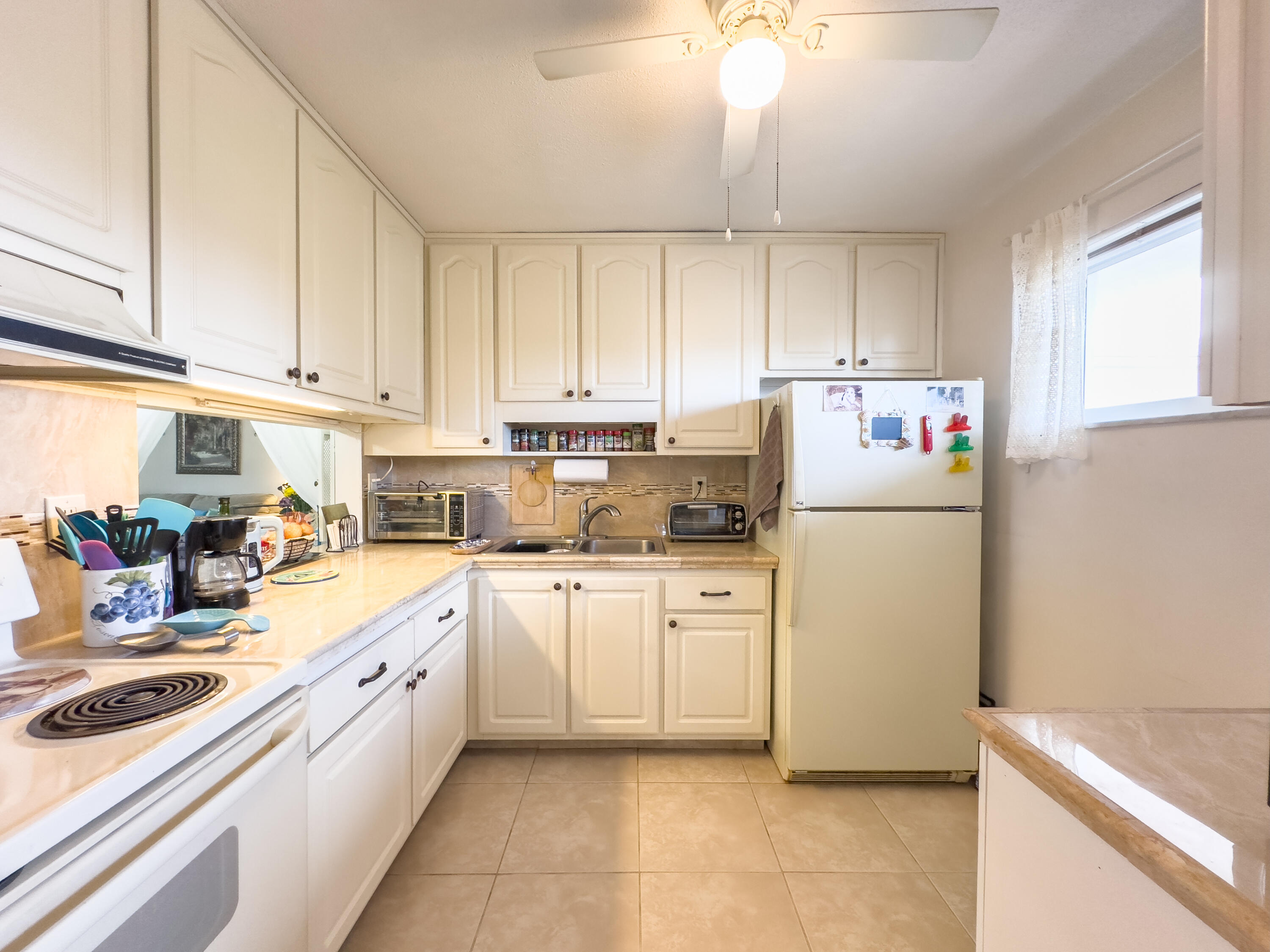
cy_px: 476
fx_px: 514
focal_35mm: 14
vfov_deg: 85.7
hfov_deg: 102.1
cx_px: 635
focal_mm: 2.22
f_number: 2.2
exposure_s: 1/60
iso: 200
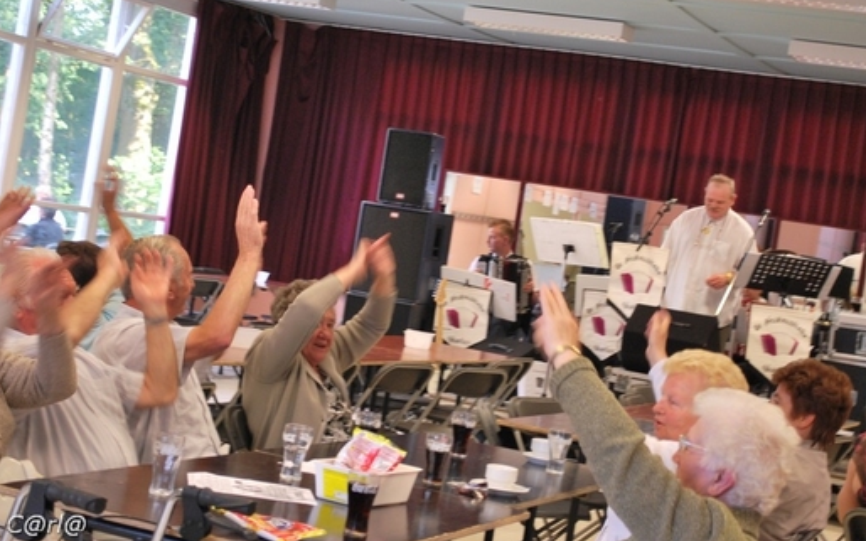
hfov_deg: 27.5
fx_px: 1770
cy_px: 222
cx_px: 455
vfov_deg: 17.4
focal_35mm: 75
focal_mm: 42
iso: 400
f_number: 5.3
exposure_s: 1/25
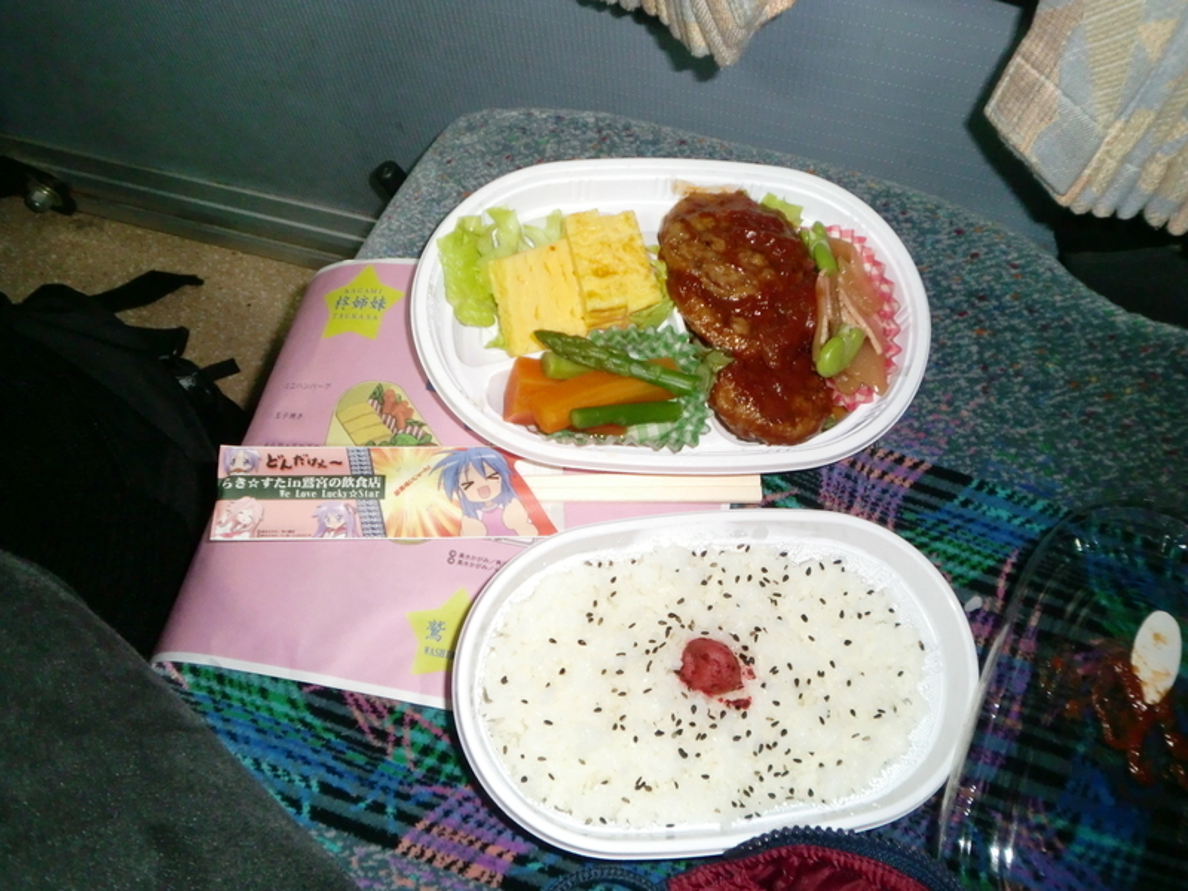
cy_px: 446
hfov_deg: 54.0
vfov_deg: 41.8
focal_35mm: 34
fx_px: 1167
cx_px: 594
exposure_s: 1/60
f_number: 2.8
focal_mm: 5.58
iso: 400
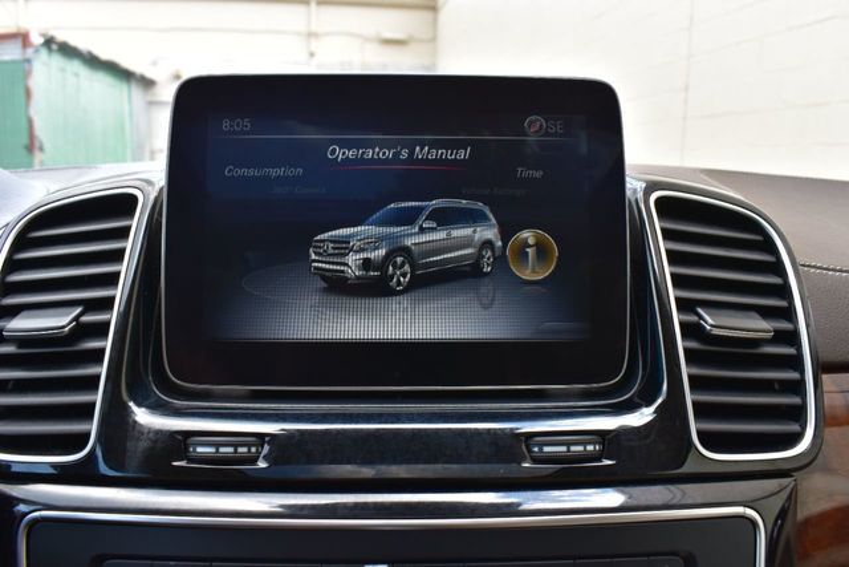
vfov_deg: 43.6
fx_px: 708
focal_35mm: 30
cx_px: 424
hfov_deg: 61.9
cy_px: 284
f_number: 9
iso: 400
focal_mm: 20
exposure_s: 1/100
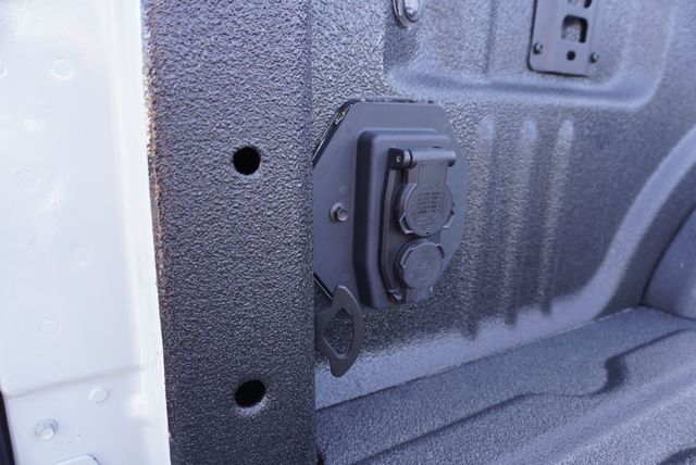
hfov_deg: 73.7
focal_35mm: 24
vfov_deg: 53.2
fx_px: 464
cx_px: 348
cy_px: 232
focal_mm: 16
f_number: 4
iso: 125
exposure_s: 1/60
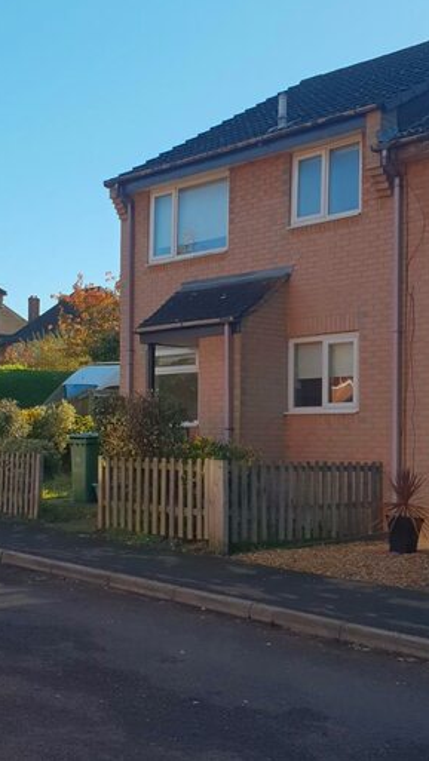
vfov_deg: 66.0
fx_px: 586
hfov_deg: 40.0
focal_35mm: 29
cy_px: 375
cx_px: 166
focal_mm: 4.3
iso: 50
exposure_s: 1/759
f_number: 2.4
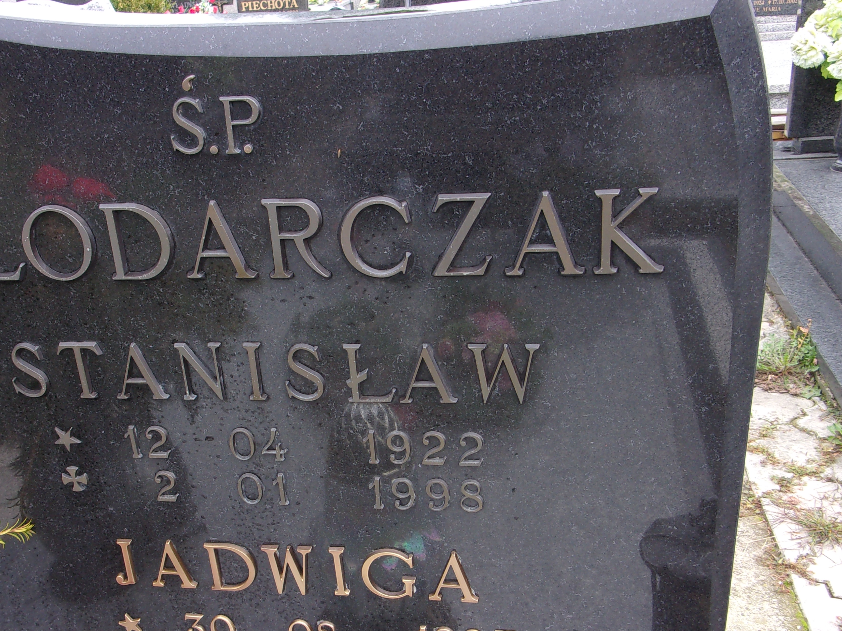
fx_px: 949
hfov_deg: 47.7
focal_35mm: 39
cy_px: 420
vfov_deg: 36.4
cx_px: 361
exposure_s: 1/60
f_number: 3.9
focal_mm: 5.1
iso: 80
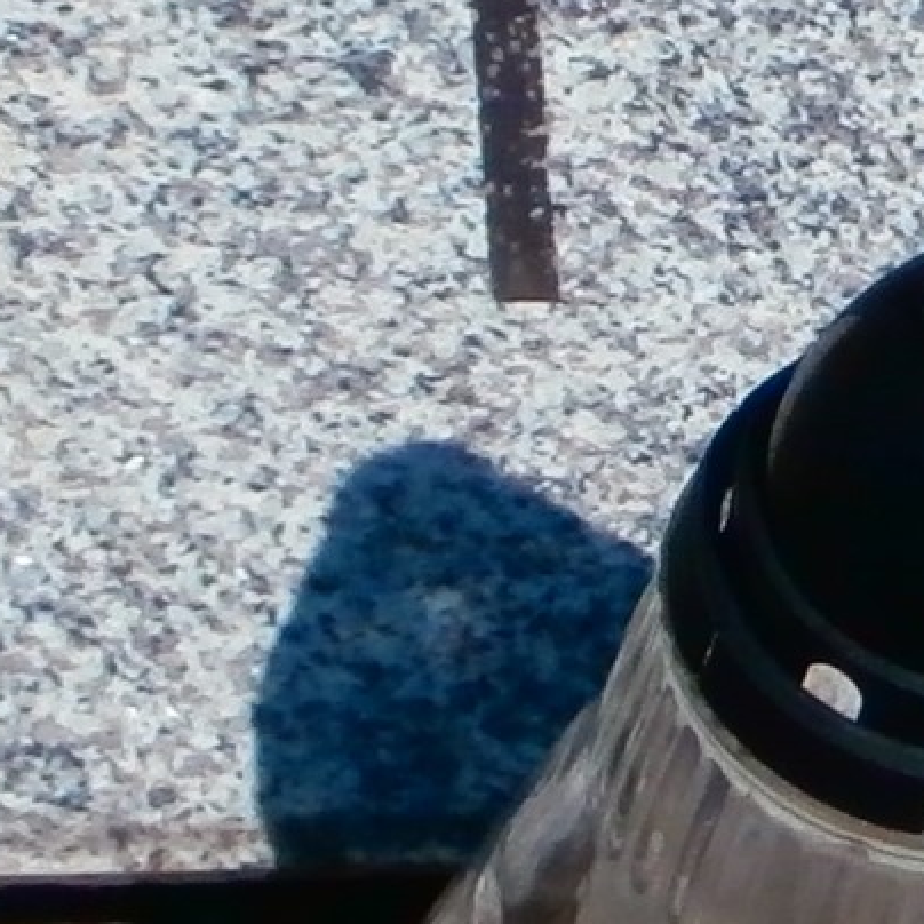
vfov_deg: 5.6
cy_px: -496
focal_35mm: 308
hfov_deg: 5.6
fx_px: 9301
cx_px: 1822
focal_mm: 8.29
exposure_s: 1/1600
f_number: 4.2
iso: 100
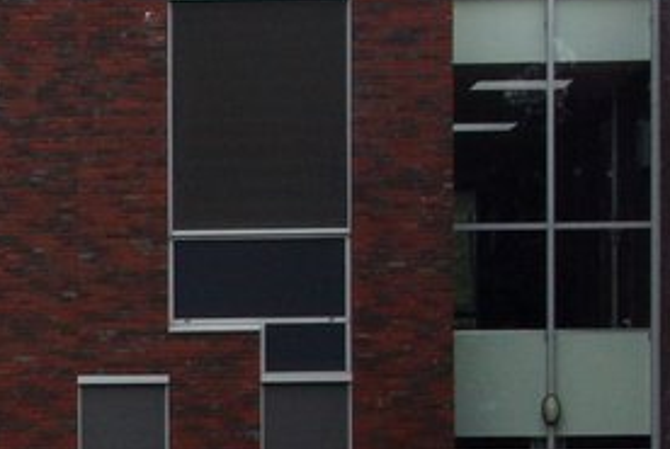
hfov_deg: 11.7
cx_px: -359
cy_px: 484
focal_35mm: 167
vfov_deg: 8.2
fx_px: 3113
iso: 400
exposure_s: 1/500
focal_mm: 30
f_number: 9
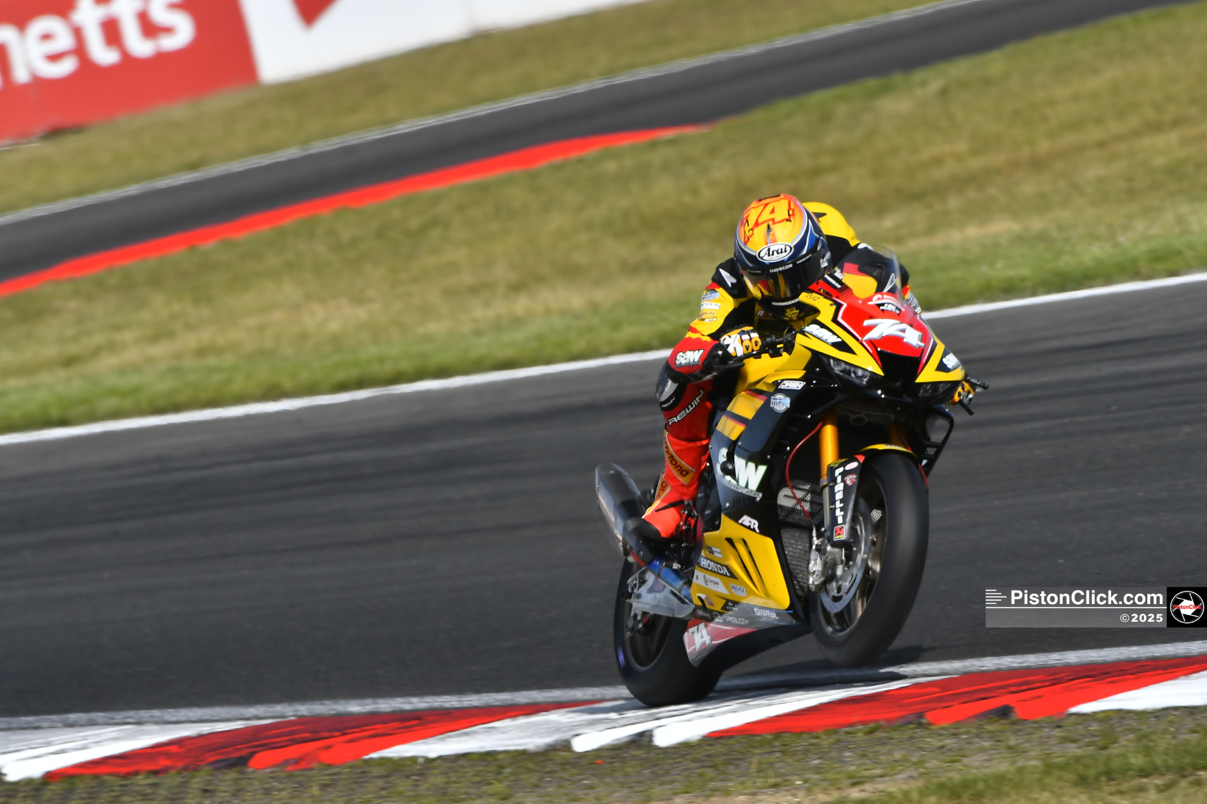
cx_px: 604
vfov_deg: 2.1
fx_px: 22123
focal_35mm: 660
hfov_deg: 3.1
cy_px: 402
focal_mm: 440
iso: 220
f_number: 7.1
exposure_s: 1/640
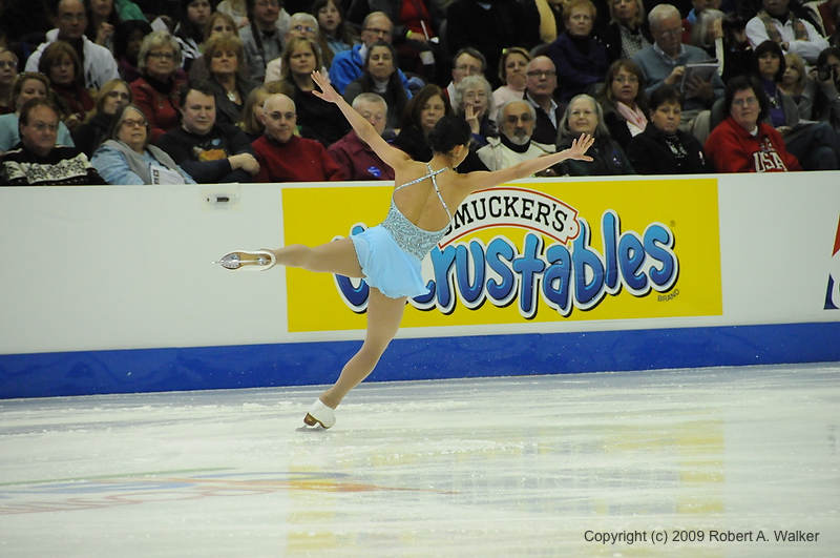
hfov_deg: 6.9
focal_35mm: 300
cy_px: 279
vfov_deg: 4.6
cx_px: 420
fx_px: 6990
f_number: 5.6
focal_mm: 200
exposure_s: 1/800
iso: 3200
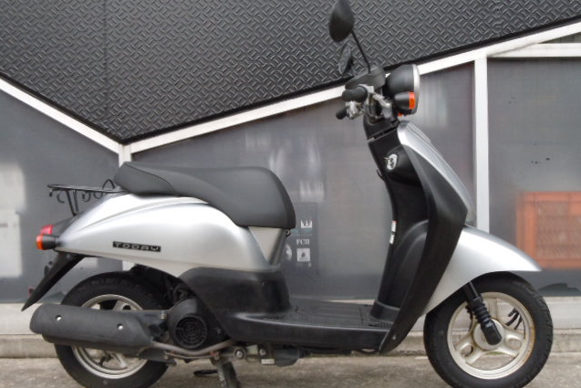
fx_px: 759
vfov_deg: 28.7
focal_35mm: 47
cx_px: 291
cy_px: 197
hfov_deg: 41.9
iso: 400
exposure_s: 1/250
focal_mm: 8.1
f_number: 4.6
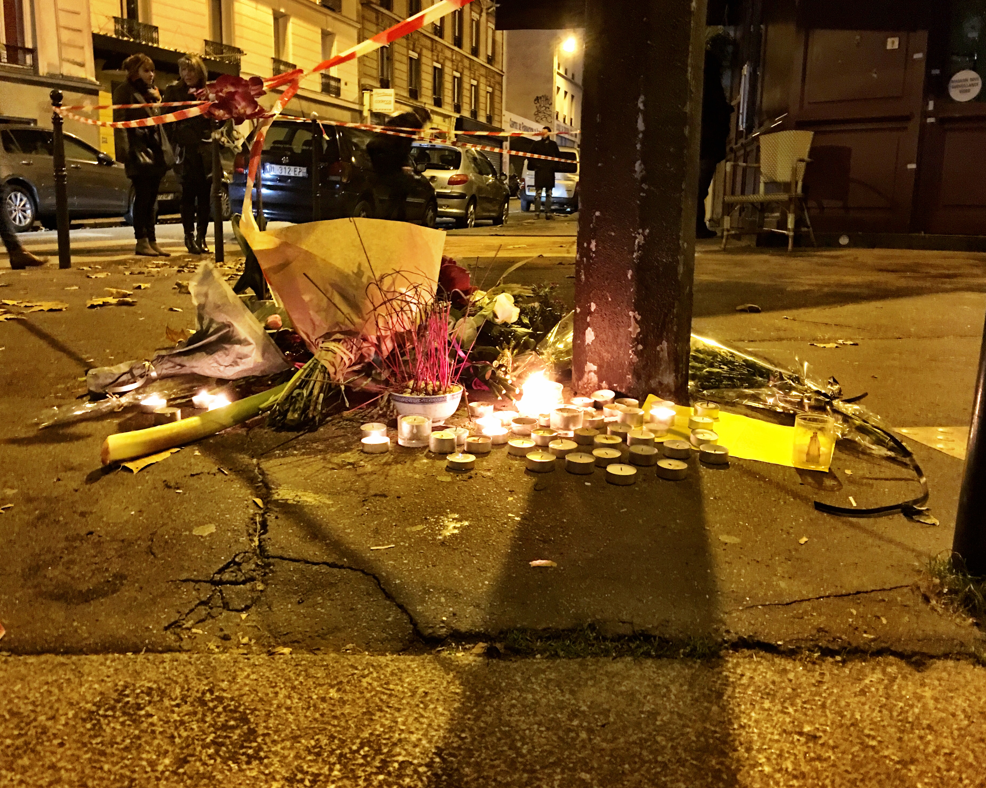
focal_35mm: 31
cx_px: 457
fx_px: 905
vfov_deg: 47.1
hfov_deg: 57.1
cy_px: 394
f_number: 2.2
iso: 100
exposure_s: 1/4
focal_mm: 4.15
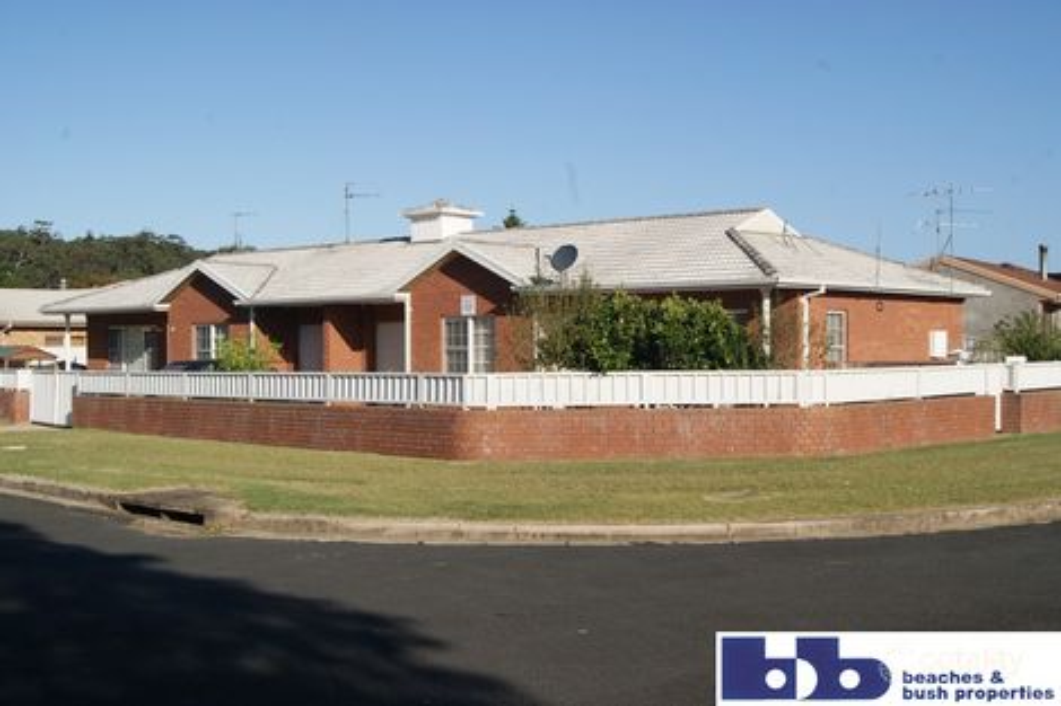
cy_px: 353
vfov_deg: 29.8
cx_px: 530
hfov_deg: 43.6
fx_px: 1326
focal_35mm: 45
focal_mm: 30
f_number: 16
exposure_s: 1/160
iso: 100
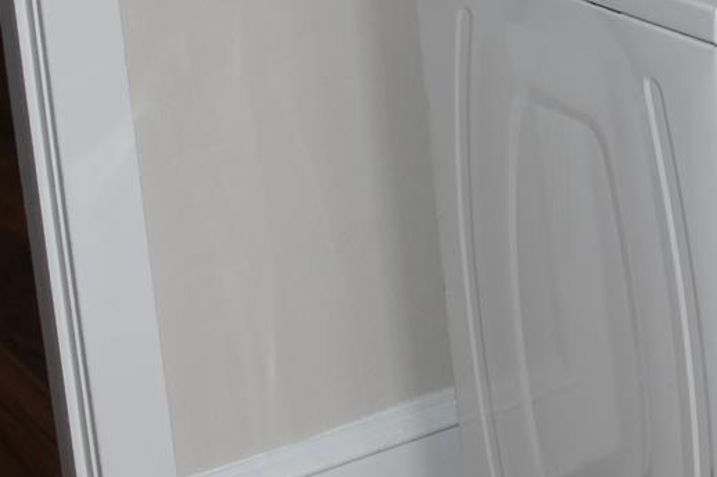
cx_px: 953
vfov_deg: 12.5
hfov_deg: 17.8
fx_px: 2130
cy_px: -87
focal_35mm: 107
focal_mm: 18
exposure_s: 1/60
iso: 100
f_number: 5.6
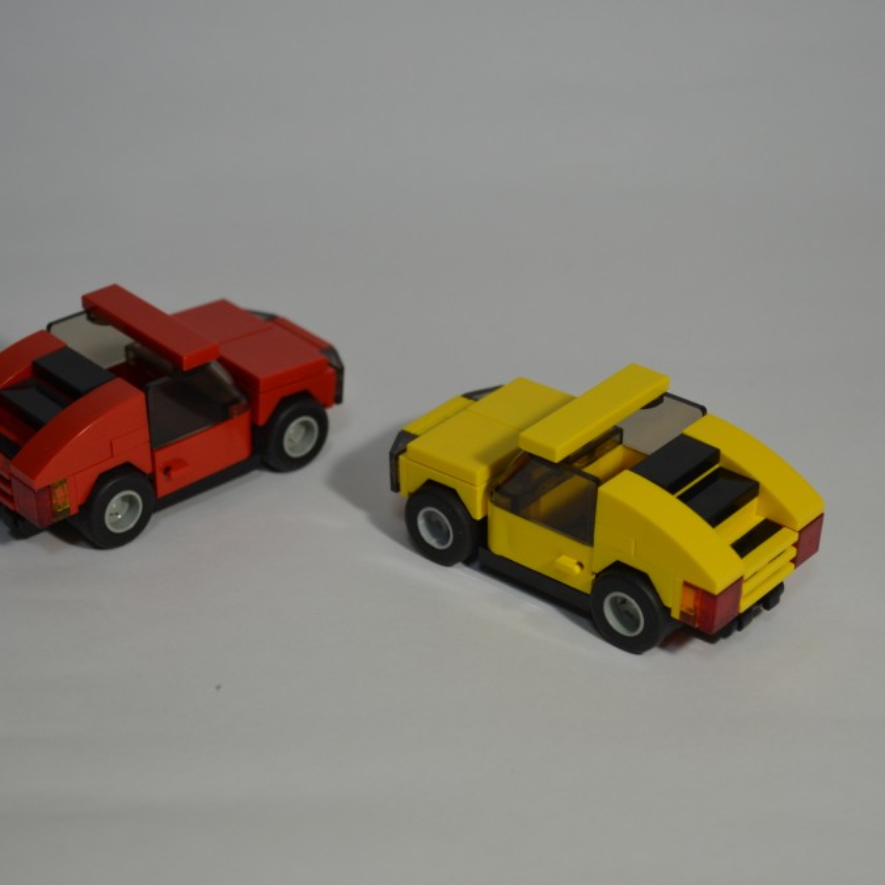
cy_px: 442
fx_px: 2343
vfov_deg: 21.4
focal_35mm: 81
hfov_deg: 21.4
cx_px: 349
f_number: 5.6
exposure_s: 1/60
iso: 400
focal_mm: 42
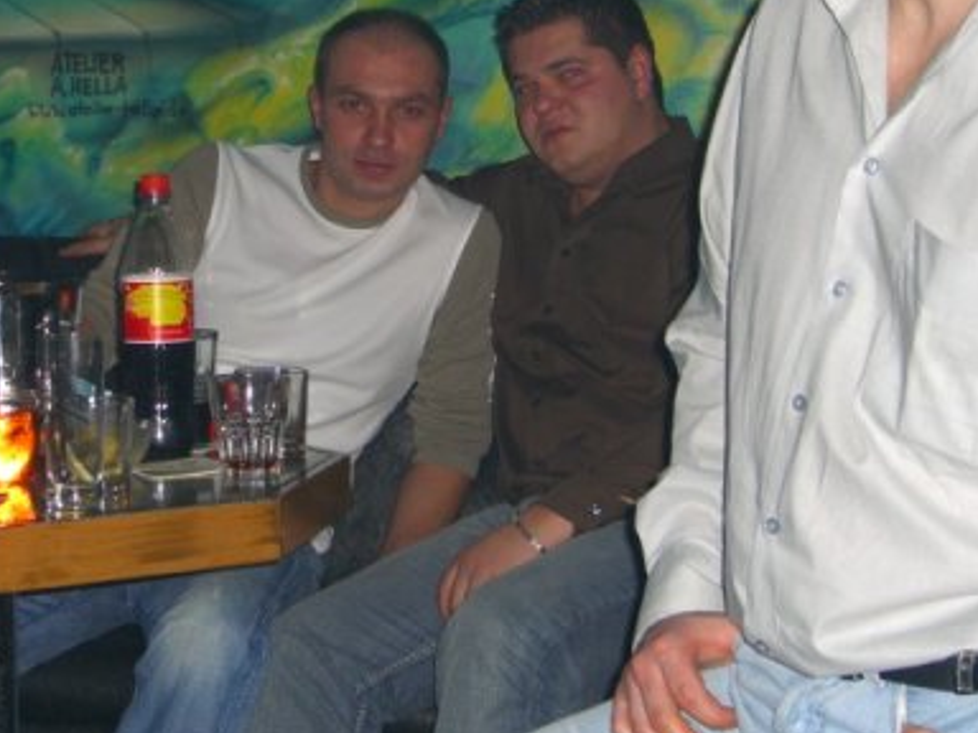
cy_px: 221
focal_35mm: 89
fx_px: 2515
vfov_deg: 16.5
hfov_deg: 21.9
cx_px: 326
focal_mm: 11.8
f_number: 3.6
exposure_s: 1/60
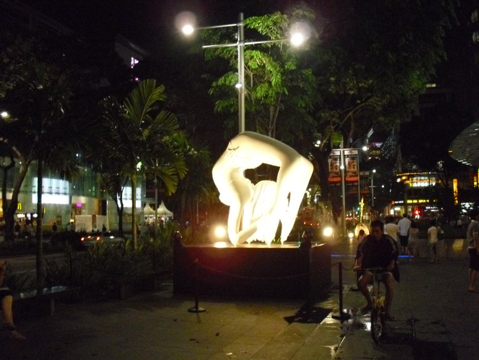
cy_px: 179
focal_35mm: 39
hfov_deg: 47.8
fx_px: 540
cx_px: 237
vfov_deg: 36.8
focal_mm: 6.2
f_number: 2.8
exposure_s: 1/40
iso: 800
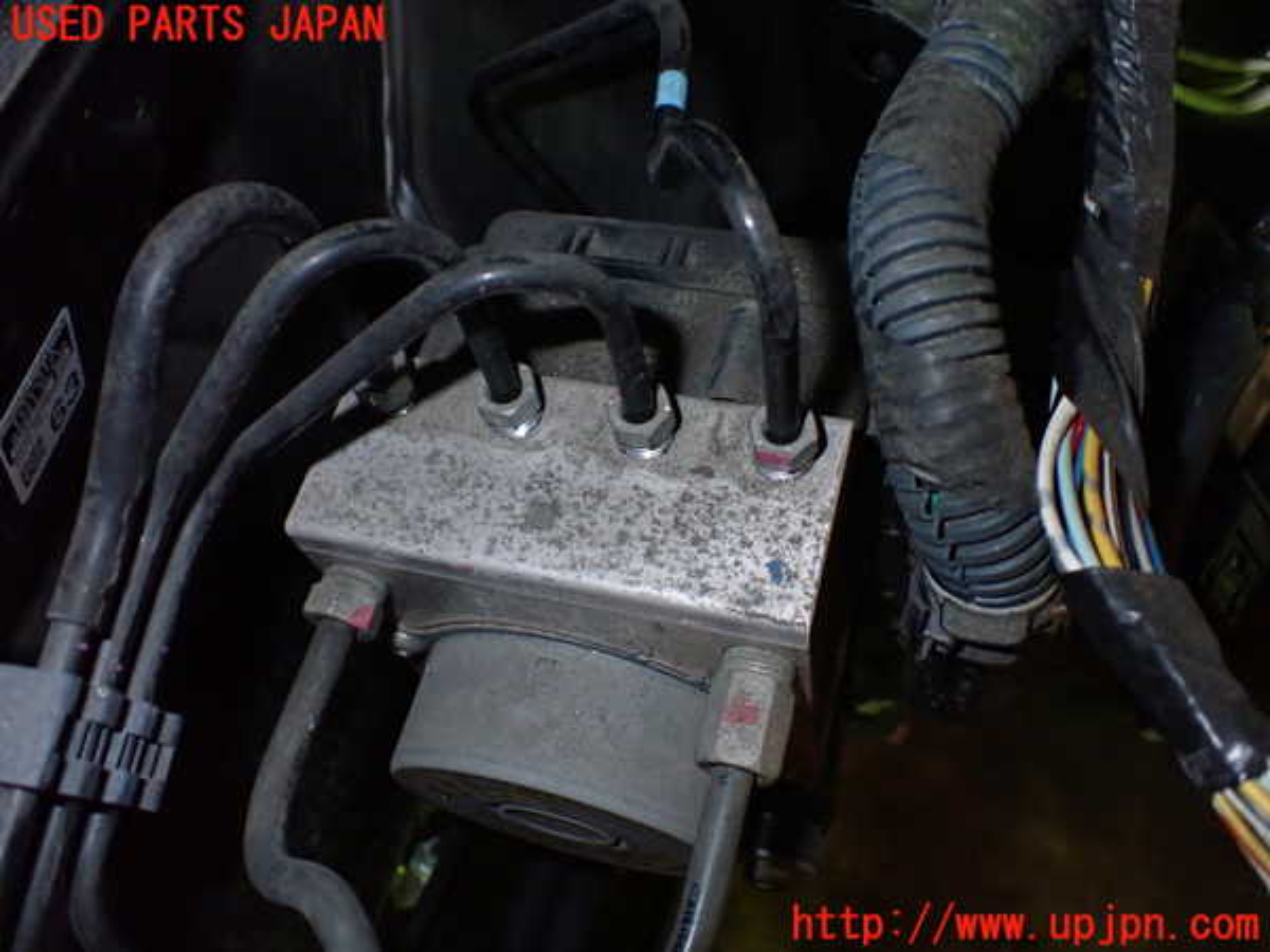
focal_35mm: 30
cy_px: 476
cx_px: 635
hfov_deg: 60.0
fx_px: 1101
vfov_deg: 46.8
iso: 800
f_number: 6.3
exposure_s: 1/30
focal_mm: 5.4
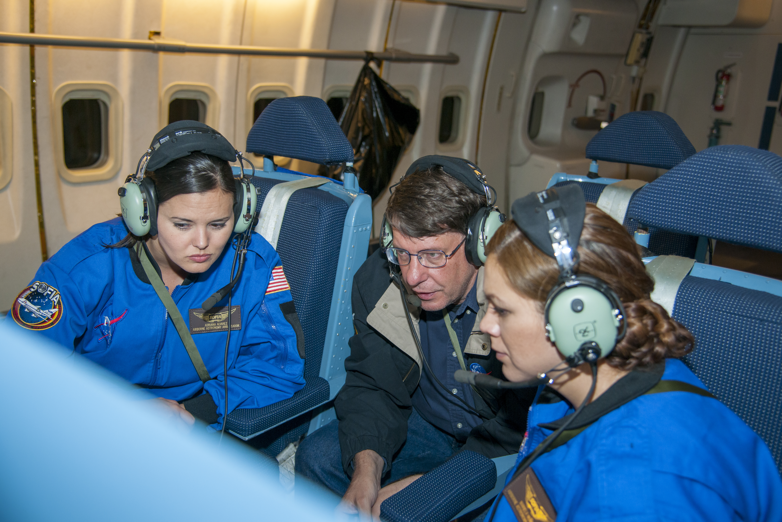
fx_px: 825
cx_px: 391
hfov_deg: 50.7
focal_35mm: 38
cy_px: 261
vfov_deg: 35.1
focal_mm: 38
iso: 640
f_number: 4
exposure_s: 1/60
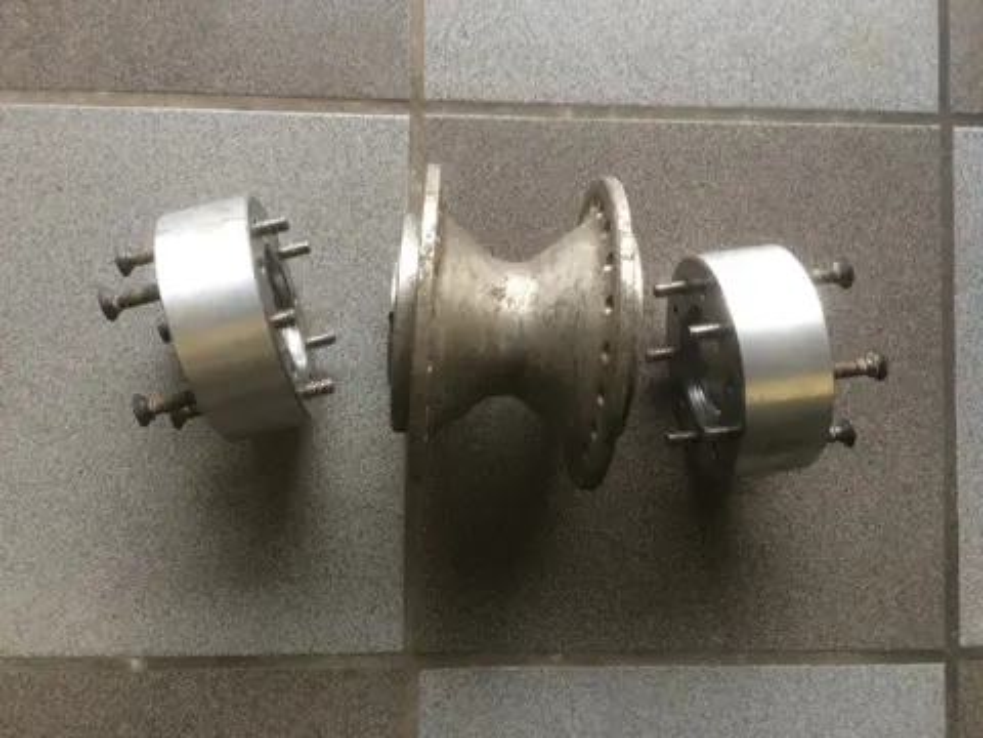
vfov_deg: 48.2
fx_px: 824
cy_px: 369
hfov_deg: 61.7
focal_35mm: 29
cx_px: 492
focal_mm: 4.15
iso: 50
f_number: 2.2
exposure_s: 1/33
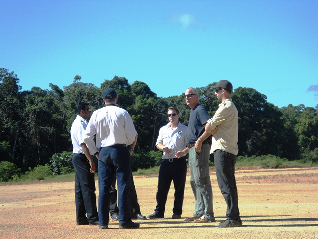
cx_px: 159
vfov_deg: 14.1
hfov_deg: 18.7
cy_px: 120
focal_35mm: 105
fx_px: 965
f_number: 5.9
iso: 80
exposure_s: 1/320
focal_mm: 18.8
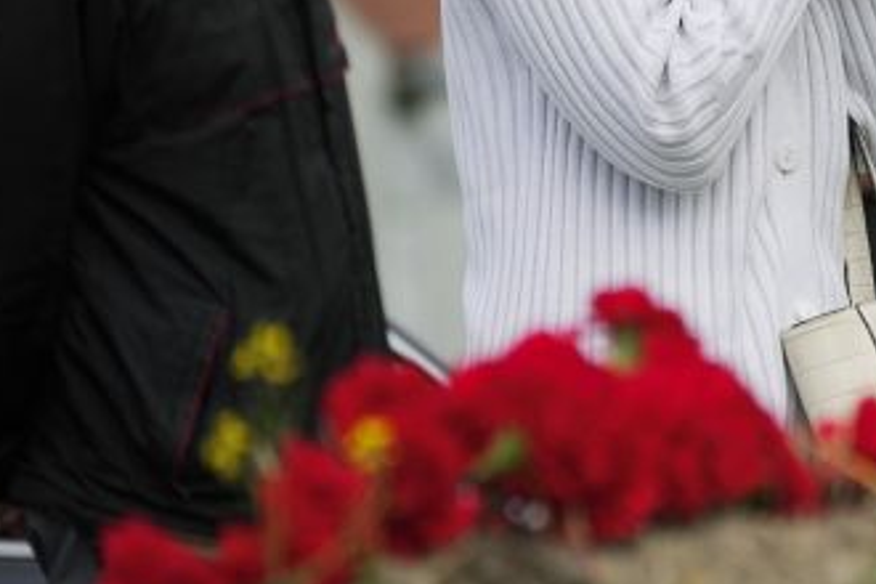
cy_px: 86
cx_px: 958
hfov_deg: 3.5
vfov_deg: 2.3
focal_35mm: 591
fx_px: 14380
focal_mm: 244
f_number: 7.1
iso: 800
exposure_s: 1/1600
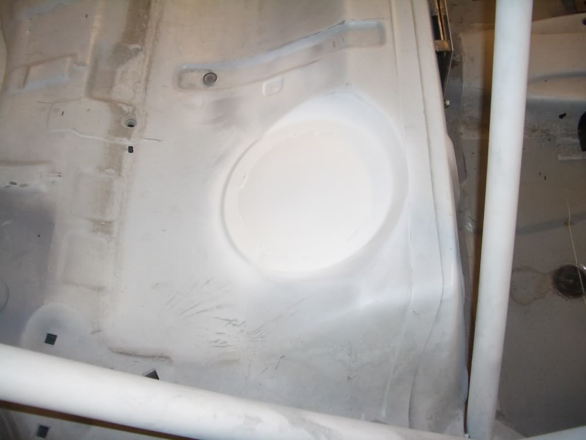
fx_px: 593
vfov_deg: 40.7
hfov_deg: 52.6
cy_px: 220
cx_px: 293
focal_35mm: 35
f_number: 2.6
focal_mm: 5.8
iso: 200
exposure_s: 1/60
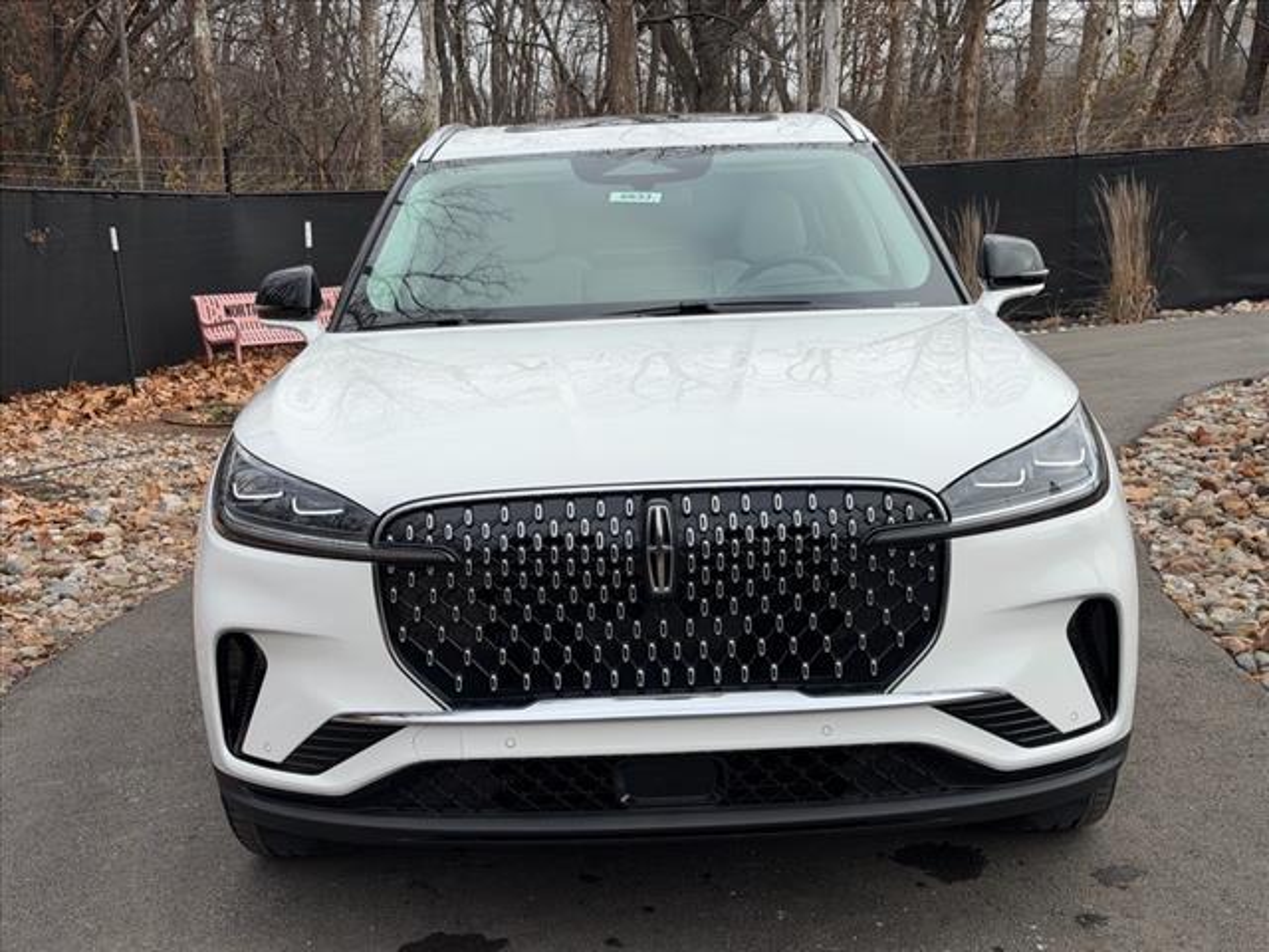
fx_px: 1760
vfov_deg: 30.3
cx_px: 634
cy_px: 476
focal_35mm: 48
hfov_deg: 39.7
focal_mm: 6.76
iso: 64
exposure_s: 1/2208
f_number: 1.78
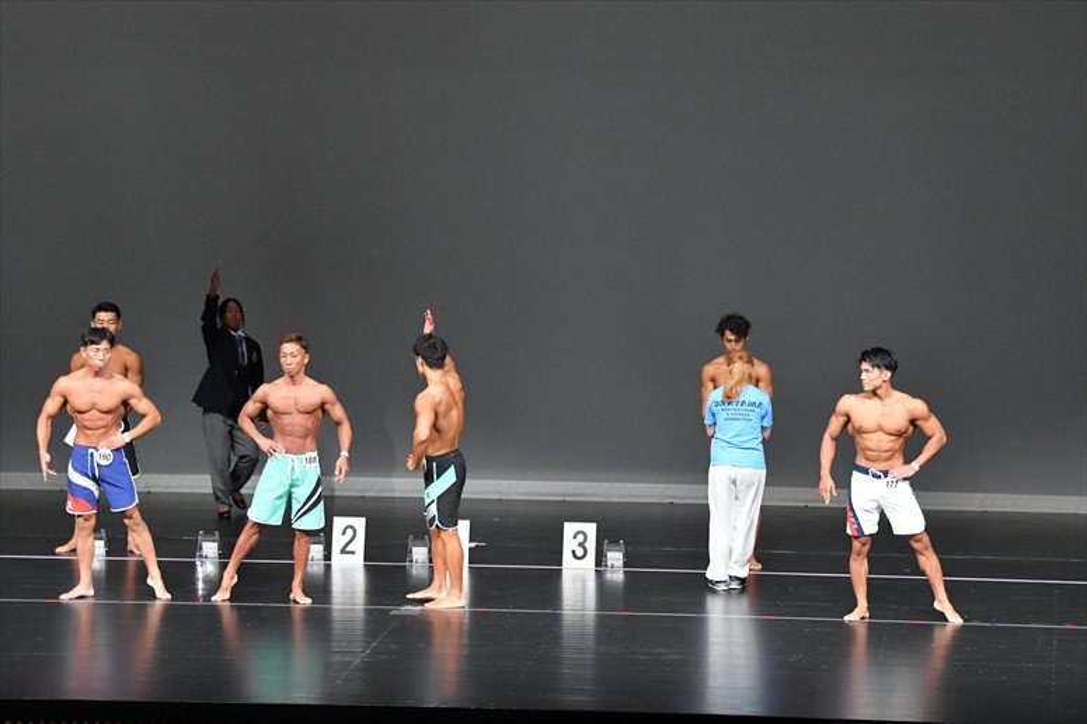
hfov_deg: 13.7
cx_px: 544
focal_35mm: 150
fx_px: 4527
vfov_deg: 9.1
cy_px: 362
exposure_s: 1/400
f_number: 5.6
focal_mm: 100
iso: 5000
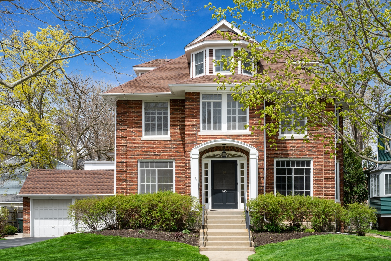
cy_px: 130
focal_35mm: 41
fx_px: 445
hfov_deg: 47.4
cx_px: 196
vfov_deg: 32.6
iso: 125
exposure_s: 1/45
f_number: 16
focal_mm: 41
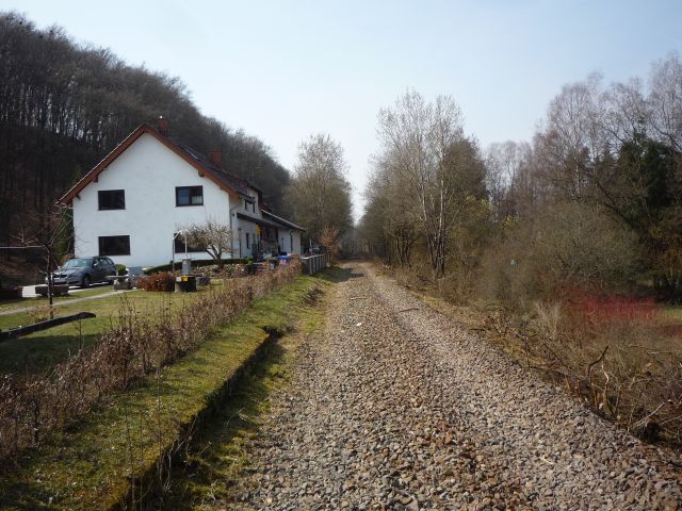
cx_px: 341
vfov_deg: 44.2
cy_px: 256
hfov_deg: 56.8
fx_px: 630
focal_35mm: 32
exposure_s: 1/400
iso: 100
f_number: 4.5
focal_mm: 5.2
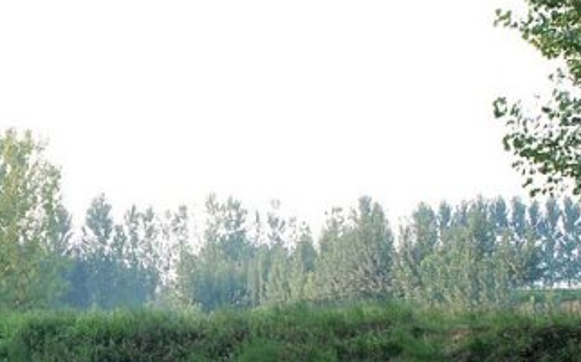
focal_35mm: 131
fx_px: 2074
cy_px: 370
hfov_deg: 15.8
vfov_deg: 9.9
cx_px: 85
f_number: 16
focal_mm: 40
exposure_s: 1/30
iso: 640
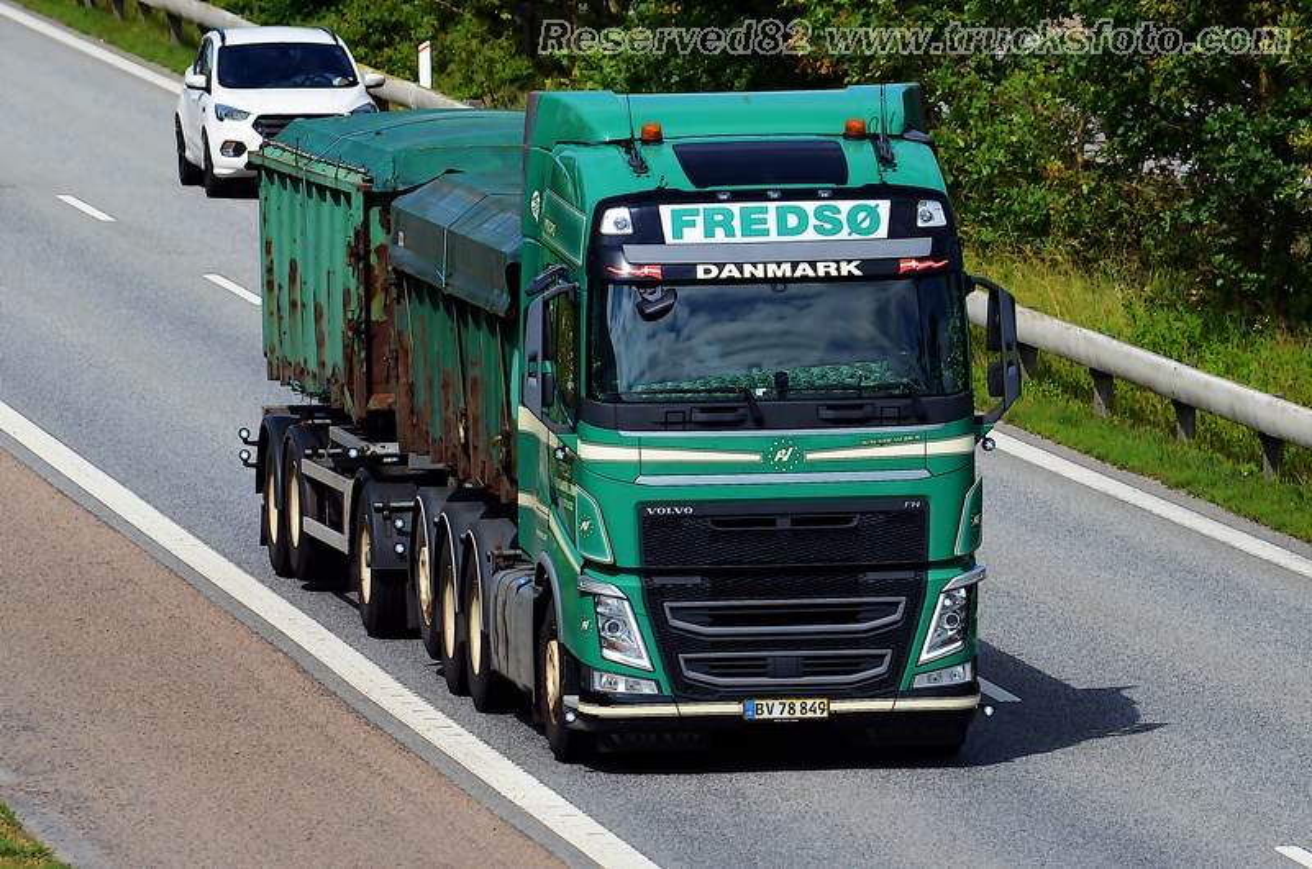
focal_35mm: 330
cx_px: 656
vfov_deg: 4.1
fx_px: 12003
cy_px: 434
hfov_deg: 6.3
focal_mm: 220
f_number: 8
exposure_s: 1/1600
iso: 640
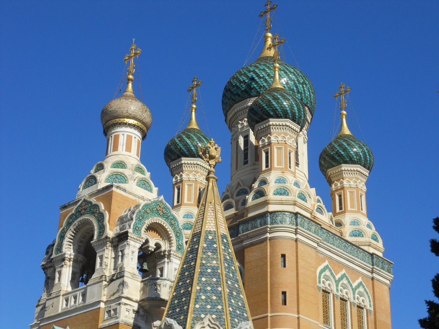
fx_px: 824
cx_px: 220
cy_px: 164
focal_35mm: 65
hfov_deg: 29.8
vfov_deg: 22.6
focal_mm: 11.7
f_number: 5.3
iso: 80
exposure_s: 1/640
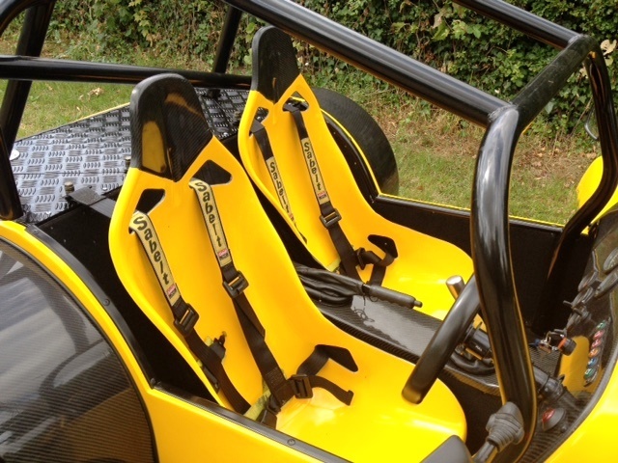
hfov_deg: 52.6
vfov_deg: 40.7
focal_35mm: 35
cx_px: 309
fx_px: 625
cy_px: 232
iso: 50
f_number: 2.4
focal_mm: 4.28
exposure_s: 1/391
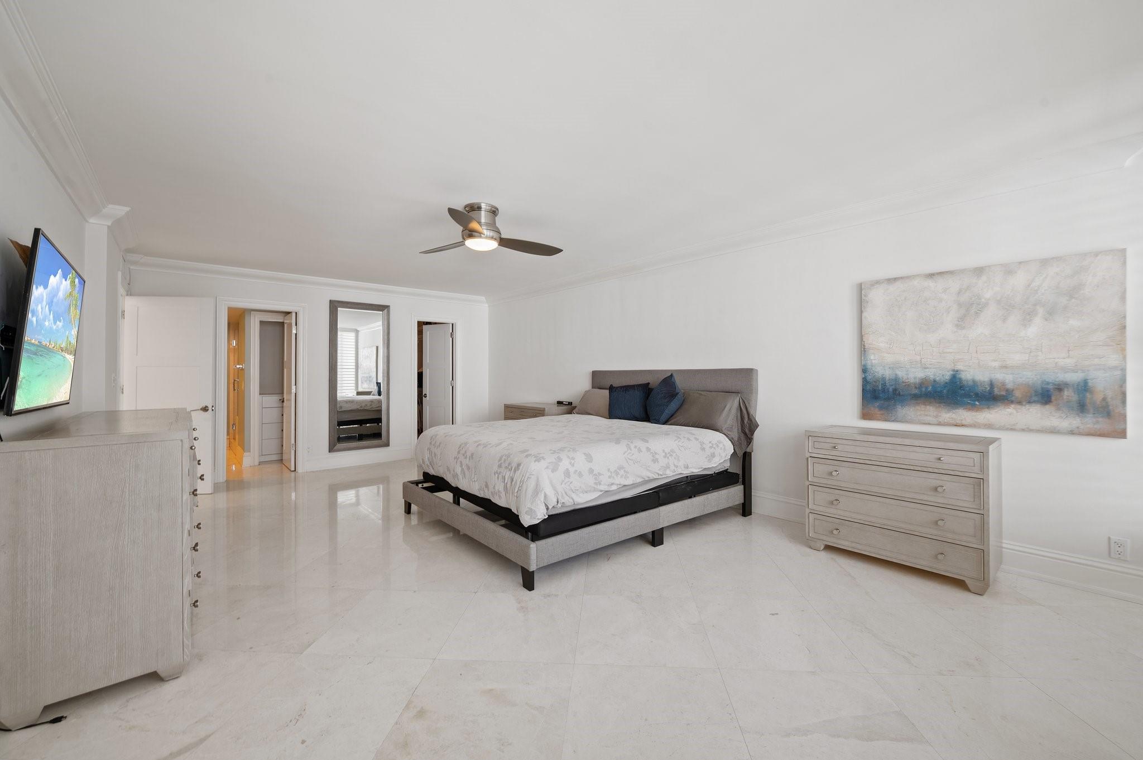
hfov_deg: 104.3
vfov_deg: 81.1
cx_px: 572
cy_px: 380
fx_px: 444
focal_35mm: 14
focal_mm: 14
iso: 200
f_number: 8
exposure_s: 1/6
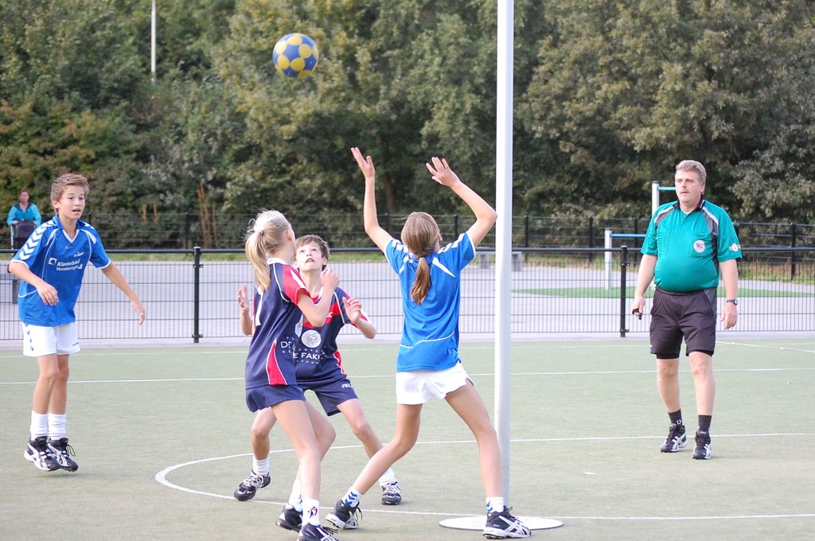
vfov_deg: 13.4
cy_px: 270
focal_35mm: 102
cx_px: 408
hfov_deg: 20.0
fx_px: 2306
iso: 800
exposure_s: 1/500
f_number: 4.2
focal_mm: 68
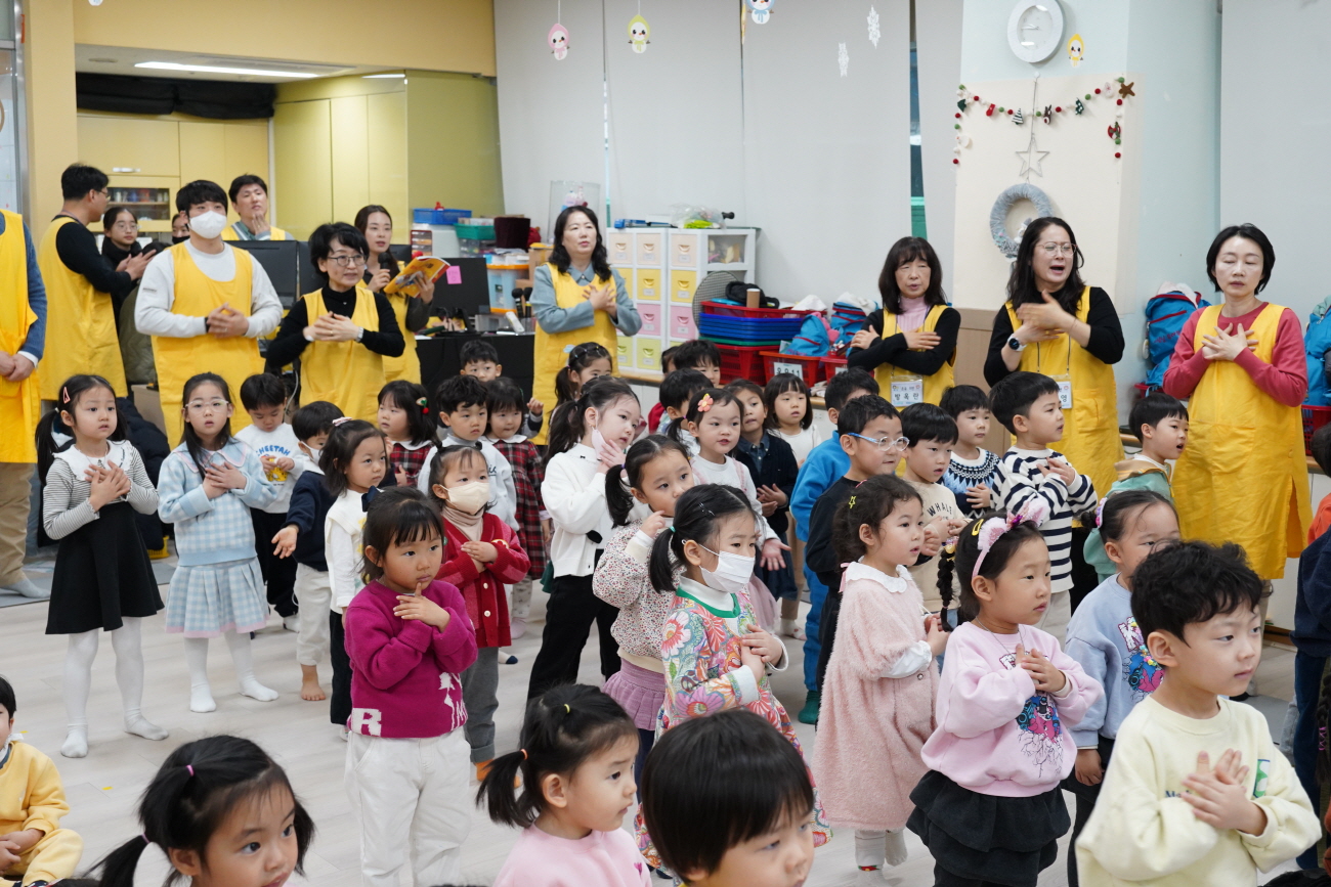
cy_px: 444
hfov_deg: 44.5
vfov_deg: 30.5
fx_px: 1627
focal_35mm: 44
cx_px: 666
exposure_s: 1/80
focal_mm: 44
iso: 2500
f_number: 6.3
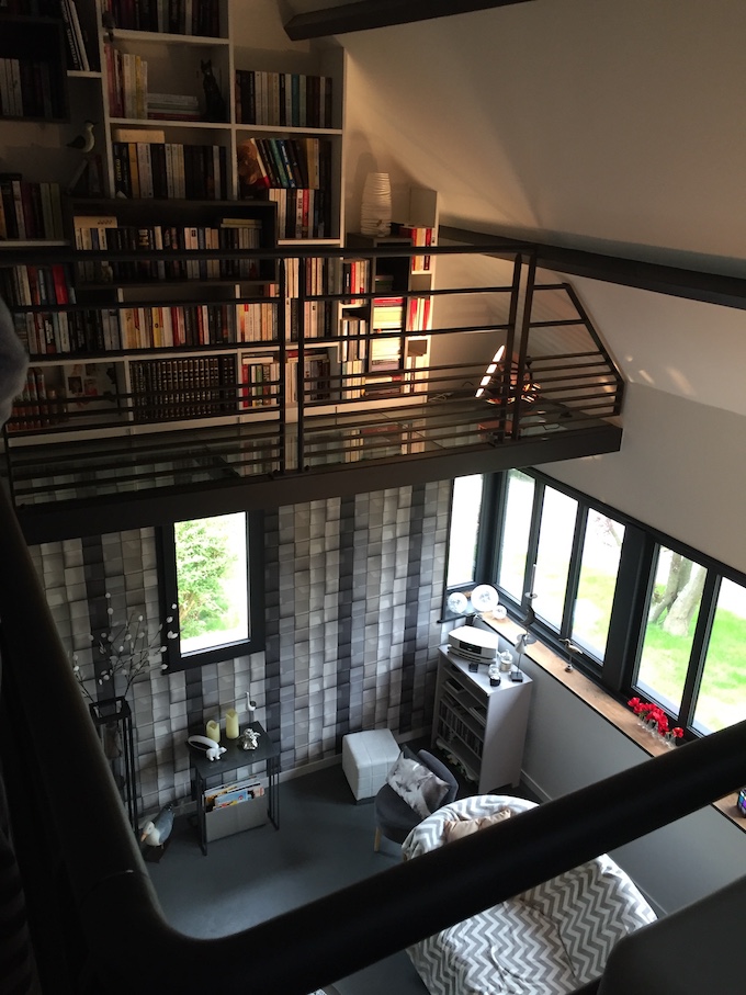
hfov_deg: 48.2
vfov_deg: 61.7
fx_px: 833
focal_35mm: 29
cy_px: 498
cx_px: 373
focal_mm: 4.15
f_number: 2.2
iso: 160
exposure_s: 1/33
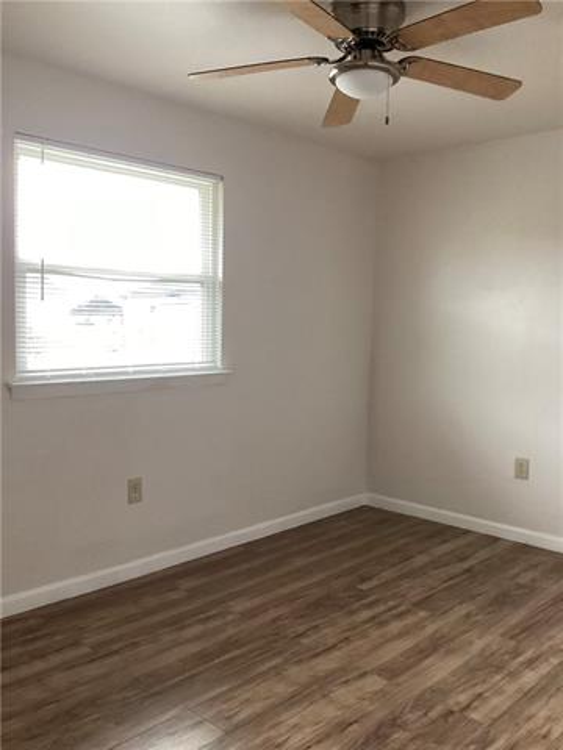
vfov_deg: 58.4
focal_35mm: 31
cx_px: 282
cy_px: 375
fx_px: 672
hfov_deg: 45.4
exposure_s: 1/60
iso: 250
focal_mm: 3.3
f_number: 2.4
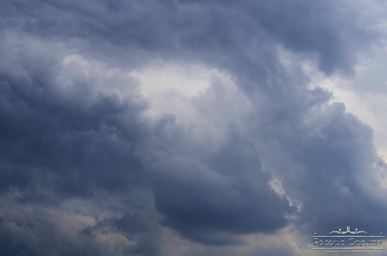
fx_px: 644
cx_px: 194
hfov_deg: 33.5
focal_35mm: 60
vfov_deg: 22.5
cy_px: 128
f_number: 11
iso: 100
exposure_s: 1/250
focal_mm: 40
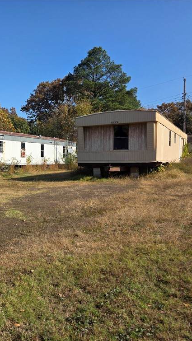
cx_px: -16
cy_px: 172
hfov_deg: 31.1
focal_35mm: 34
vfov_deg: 58.0
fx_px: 308
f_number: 1.7
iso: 80
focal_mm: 6.3
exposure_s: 1/5778
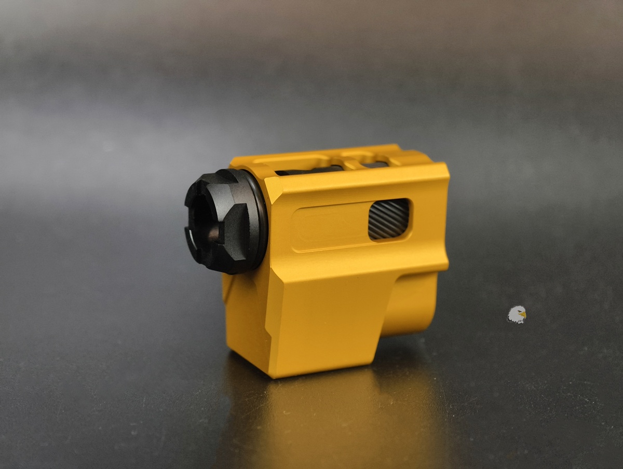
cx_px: 312
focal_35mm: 85
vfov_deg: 17.4
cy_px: 234
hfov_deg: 23.0
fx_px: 1532
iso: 902
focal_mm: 22.48
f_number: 2.67
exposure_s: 1/30
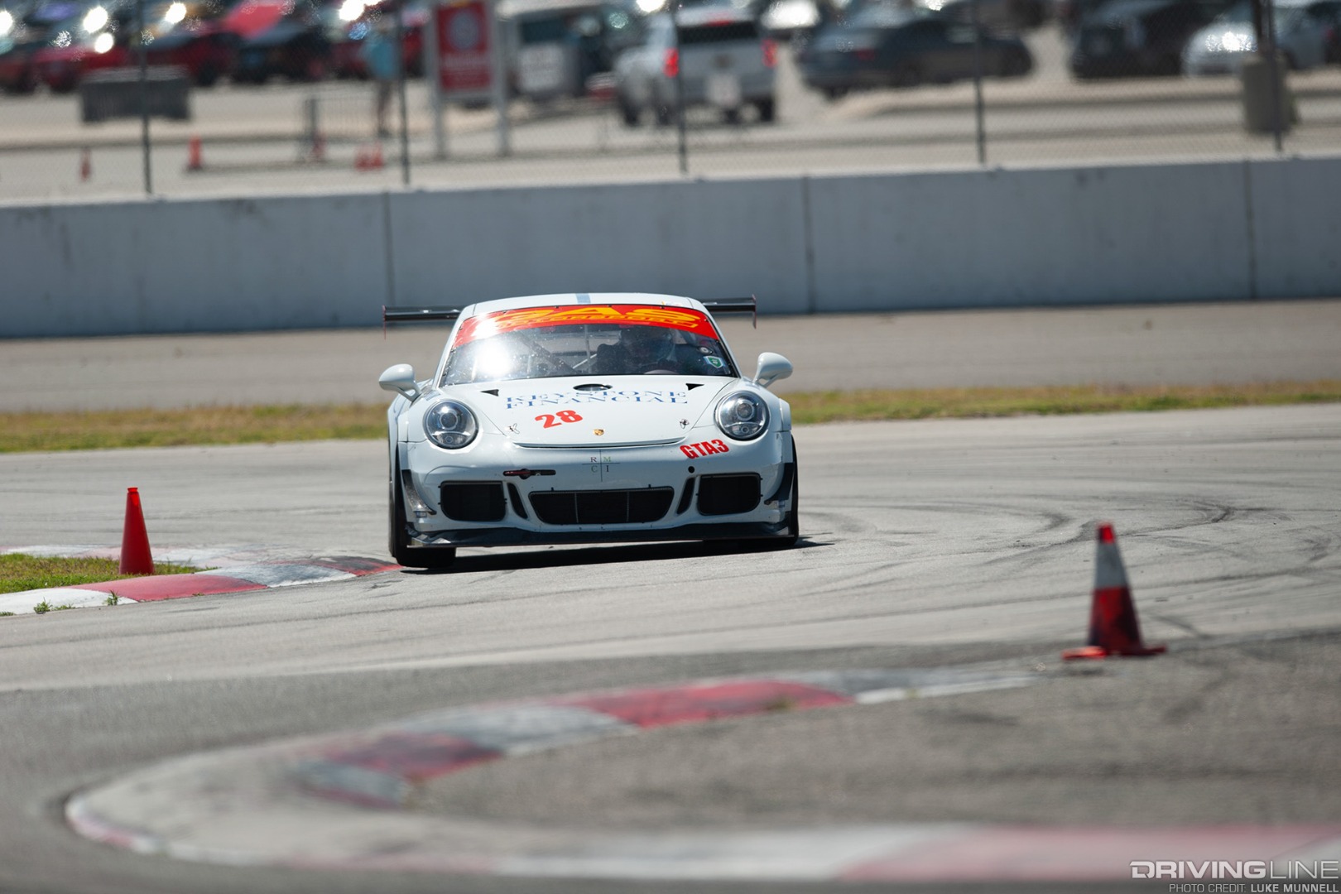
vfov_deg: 3.4
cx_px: 670
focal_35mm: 400
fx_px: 14899
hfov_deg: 5.2
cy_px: 447
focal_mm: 400
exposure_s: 1/640
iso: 100
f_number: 3.2
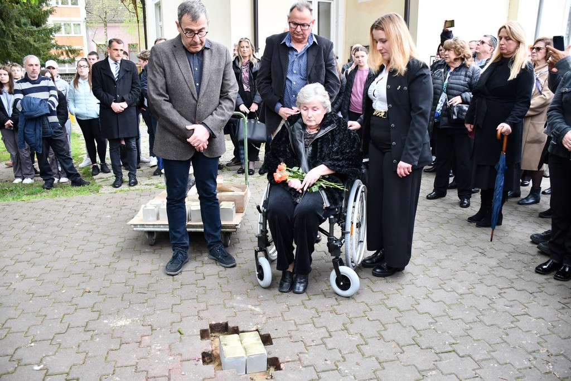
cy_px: 190
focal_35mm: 27
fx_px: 428
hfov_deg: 67.4
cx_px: 286
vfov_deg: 47.9
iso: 560
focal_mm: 18
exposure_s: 1/250
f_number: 3.5
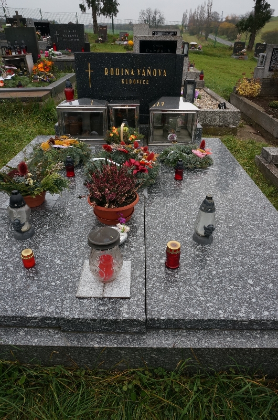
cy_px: 210
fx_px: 279
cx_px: 139
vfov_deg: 73.8
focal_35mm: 24
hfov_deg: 52.9
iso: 400
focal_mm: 16
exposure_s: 1/60
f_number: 18
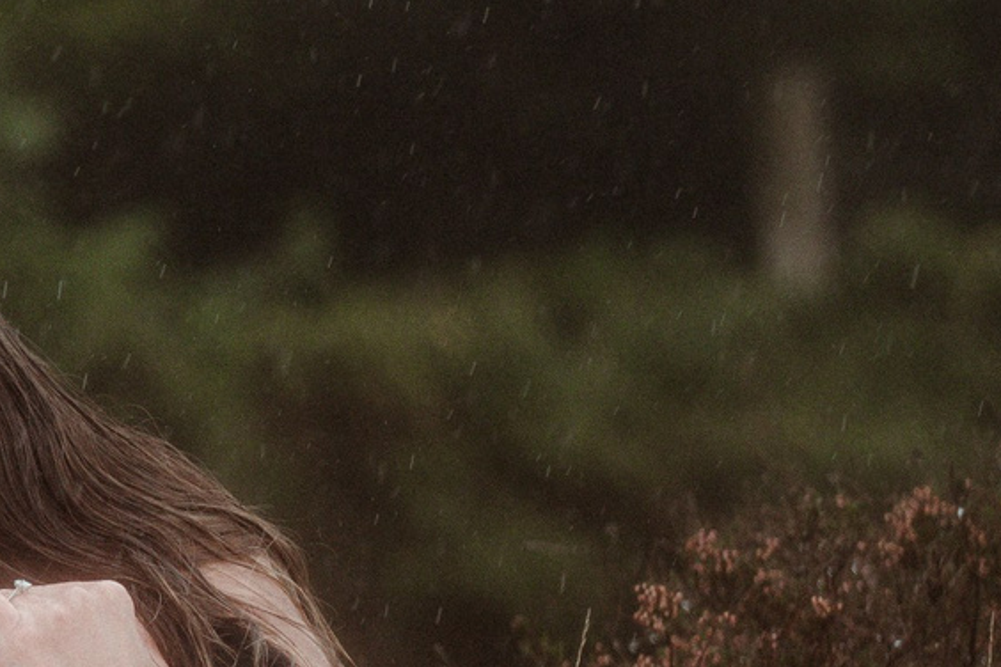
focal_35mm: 613
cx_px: -248
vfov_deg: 2.2
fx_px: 17043
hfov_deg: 3.4
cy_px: 819
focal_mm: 135
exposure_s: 1/500
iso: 500
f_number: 4
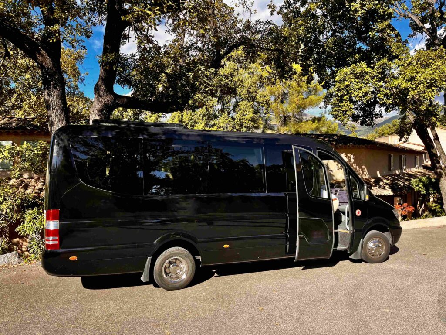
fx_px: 335
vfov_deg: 53.1
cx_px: 223
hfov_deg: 67.3
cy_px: 168
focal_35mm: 26
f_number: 1.6
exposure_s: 1/1086
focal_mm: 5.1
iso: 50
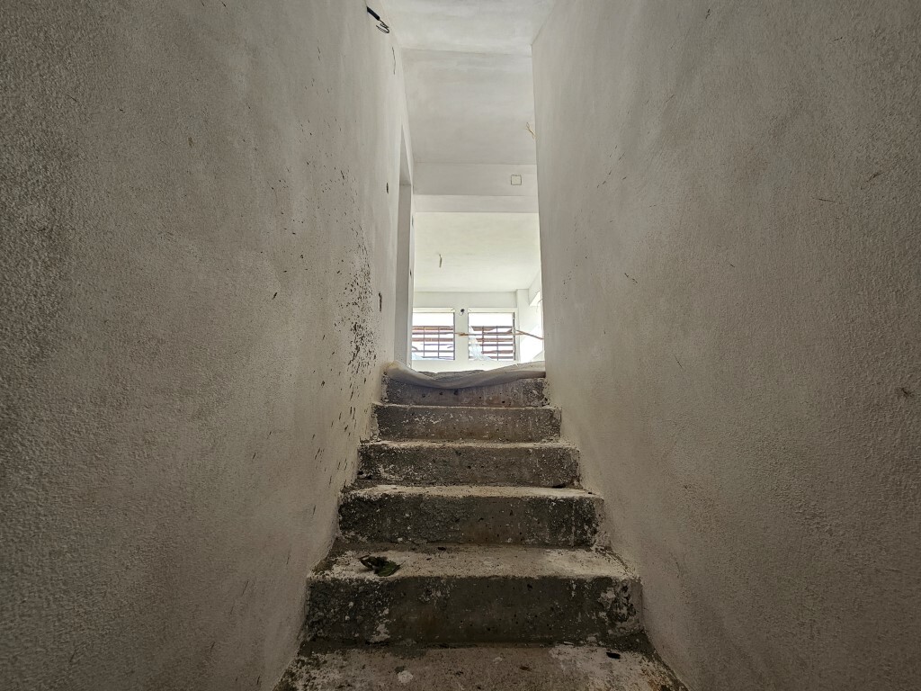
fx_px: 346
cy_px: 346
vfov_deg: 89.9
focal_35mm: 13
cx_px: 460
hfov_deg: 106.2
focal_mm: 2.2
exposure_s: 1/50
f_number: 2.2
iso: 80
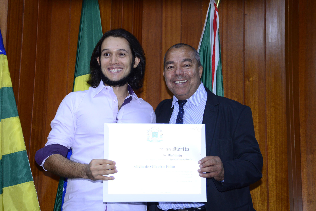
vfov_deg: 19.5
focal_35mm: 70
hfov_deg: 28.8
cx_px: 158
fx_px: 615
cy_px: 106
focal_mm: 70
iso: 1600
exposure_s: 1/80
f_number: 5.3
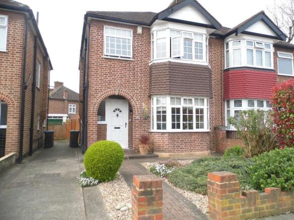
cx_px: 147
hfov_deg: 69.4
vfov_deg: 54.9
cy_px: 110
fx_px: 212
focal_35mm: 25
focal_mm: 4.5
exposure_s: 1/400
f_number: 3.1
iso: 100
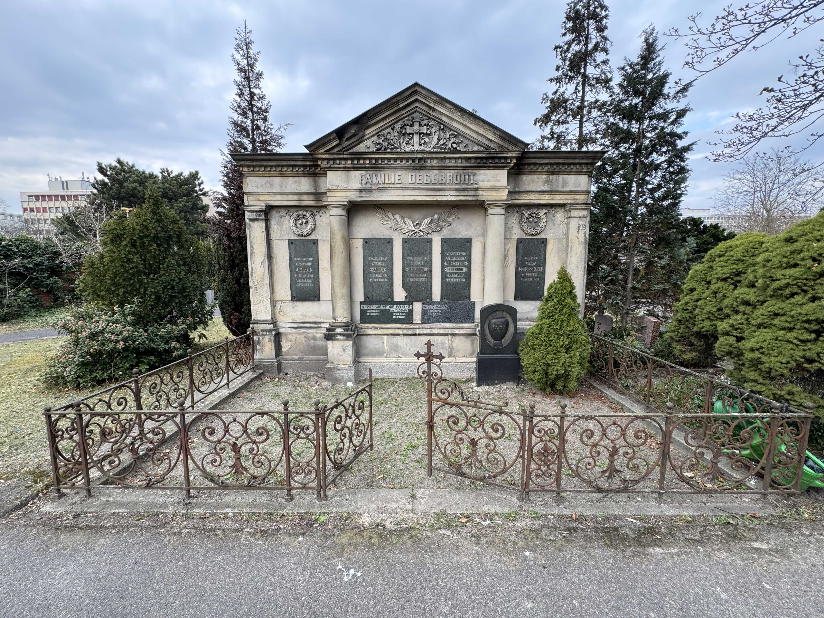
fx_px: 333
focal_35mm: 14
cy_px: 309
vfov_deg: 85.7
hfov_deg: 102.1
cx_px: 412
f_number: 2.2
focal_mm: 2.22
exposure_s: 1/123
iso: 40
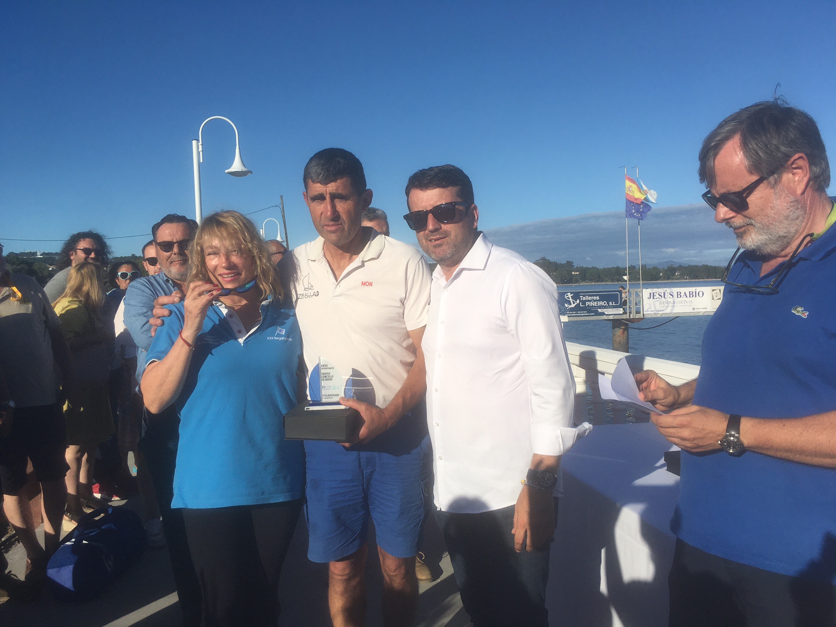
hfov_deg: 61.7
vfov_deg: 48.2
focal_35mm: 29
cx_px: 418
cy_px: 314
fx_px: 700
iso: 25
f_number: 2.2
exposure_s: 1/2747
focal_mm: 4.15
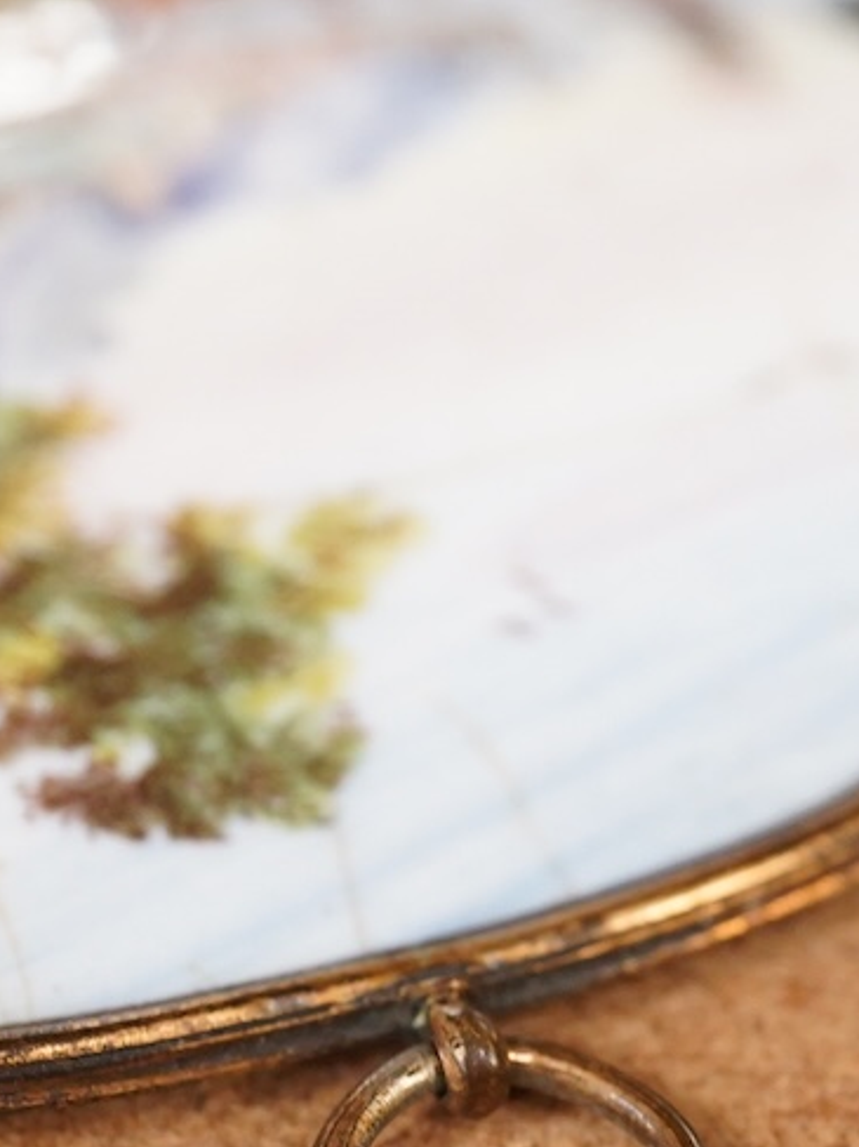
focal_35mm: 100
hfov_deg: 14.8
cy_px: 768
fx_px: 3310
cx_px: 399
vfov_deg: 19.6
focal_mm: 30
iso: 2500
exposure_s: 1/160
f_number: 4
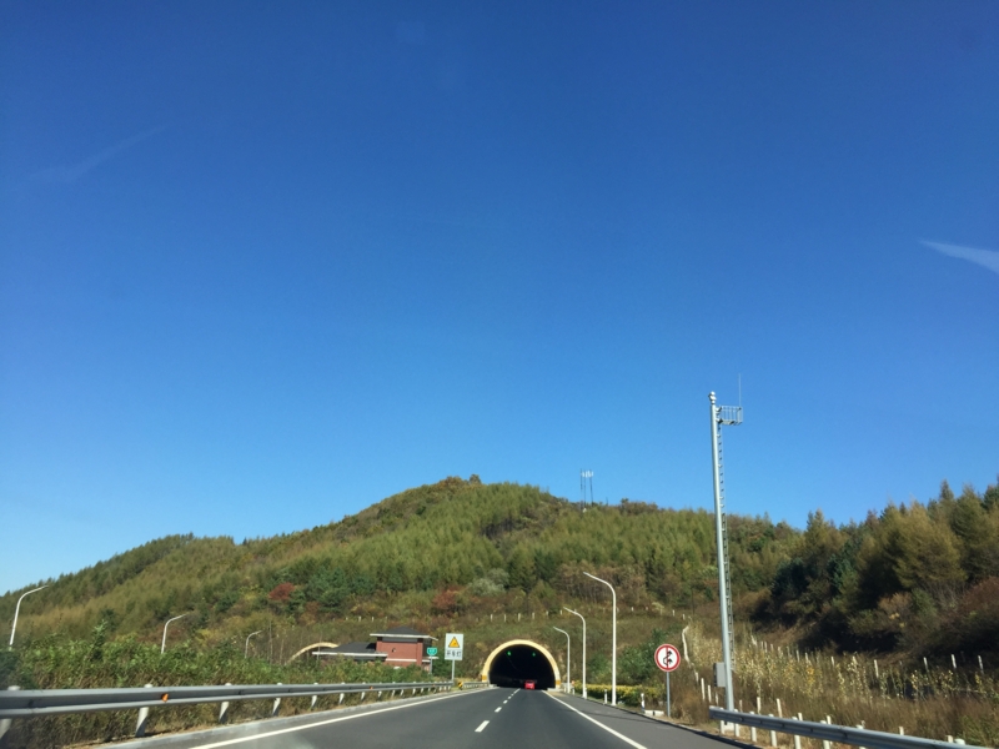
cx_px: 500
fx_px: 837
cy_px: 374
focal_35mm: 29
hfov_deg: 61.7
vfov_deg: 48.2
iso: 32
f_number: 2.2
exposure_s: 1/1130
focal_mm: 4.15
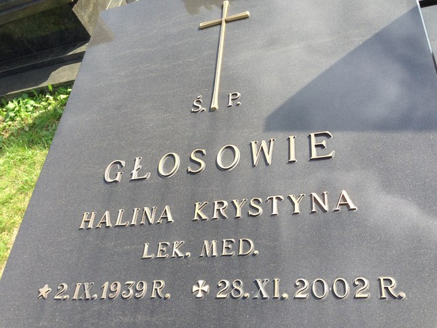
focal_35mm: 33
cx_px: 218
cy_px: 164
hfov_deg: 55.4
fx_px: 417
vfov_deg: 42.9
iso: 50
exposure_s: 1/401
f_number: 2.4
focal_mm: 4.12
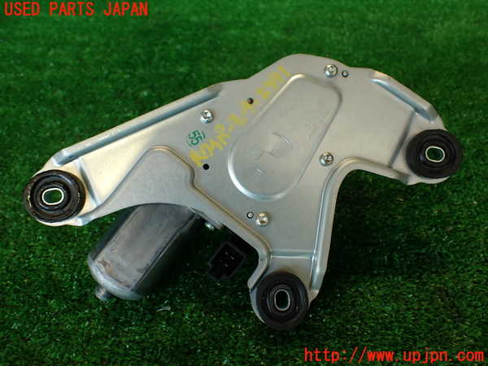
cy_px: 183
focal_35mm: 32
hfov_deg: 56.8
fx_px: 451
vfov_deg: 44.2
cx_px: 244
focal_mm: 5.79
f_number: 2.4
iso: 125
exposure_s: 1/60
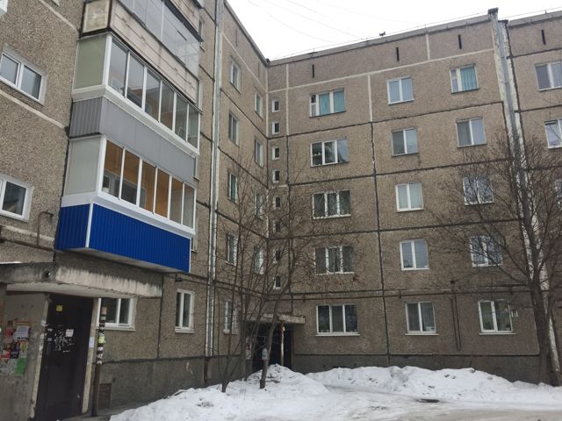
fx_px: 471
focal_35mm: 29
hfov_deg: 61.7
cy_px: 210
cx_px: 281
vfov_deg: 48.2
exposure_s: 1/791
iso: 32
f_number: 2.2
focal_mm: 4.15
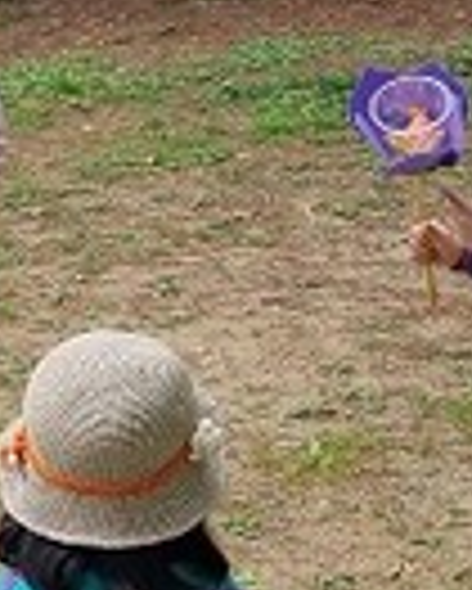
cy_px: 306
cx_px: -508
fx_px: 2023
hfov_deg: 11.7
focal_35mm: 116
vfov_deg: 16.6
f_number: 1.8
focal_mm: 5.4
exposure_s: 1/1128
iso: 50
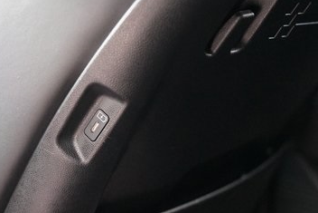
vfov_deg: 19.7
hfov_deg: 29.0
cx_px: 103
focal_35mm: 69
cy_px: 118
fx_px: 610
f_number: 3.2
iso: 4000
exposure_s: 1/160
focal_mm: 38
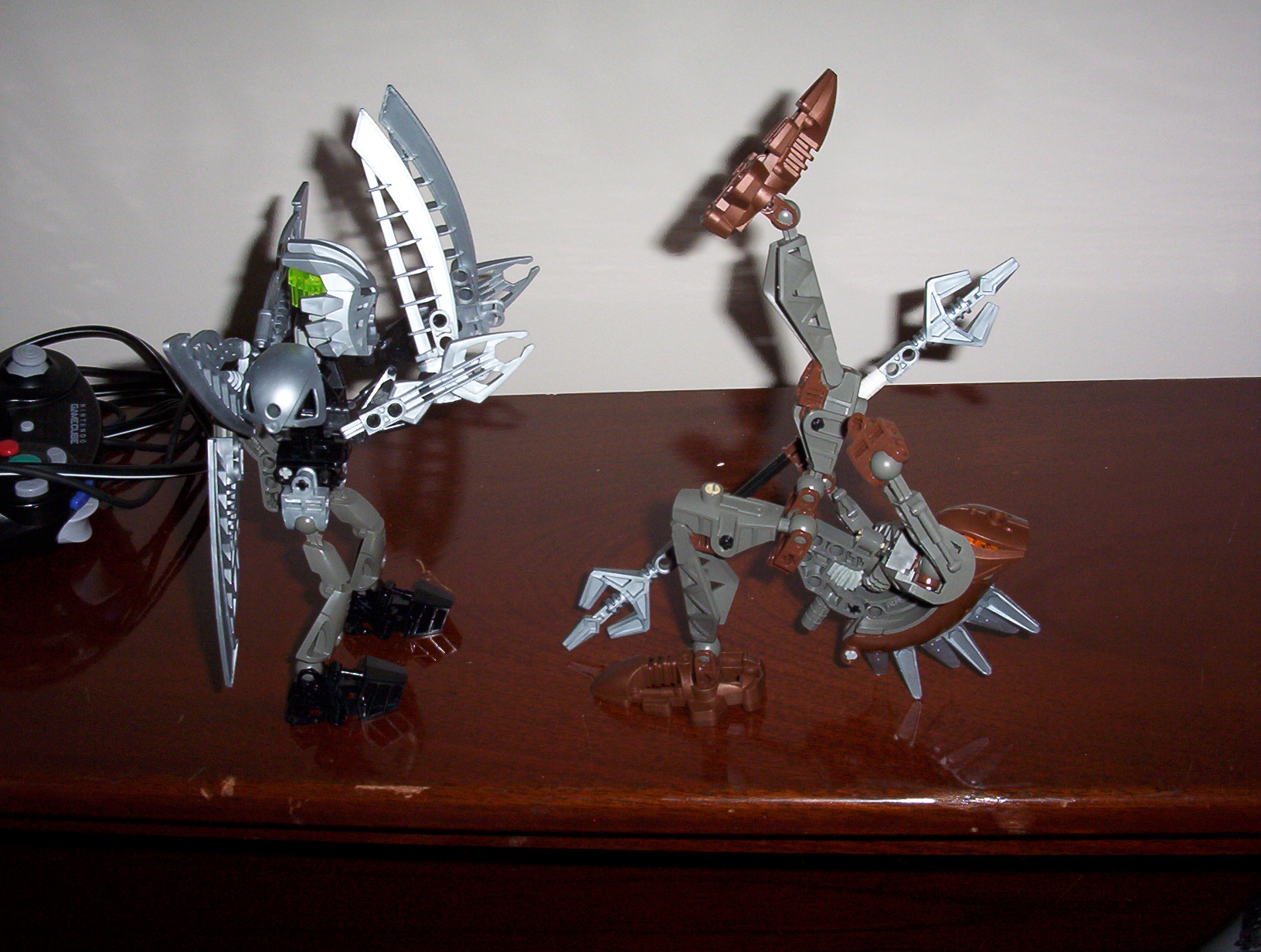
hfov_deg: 47.8
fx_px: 1424
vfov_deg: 37.0
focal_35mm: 39
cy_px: 476
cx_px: 630
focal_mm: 6
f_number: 4.5
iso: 140
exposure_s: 1/30
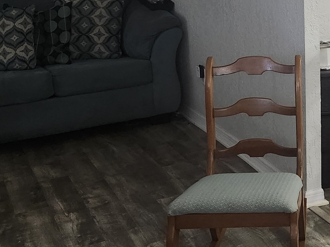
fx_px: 667
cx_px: 374
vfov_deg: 20.7
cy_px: 36
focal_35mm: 70
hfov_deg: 25.5
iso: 800
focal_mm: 5.54
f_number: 1.8
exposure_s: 1/120
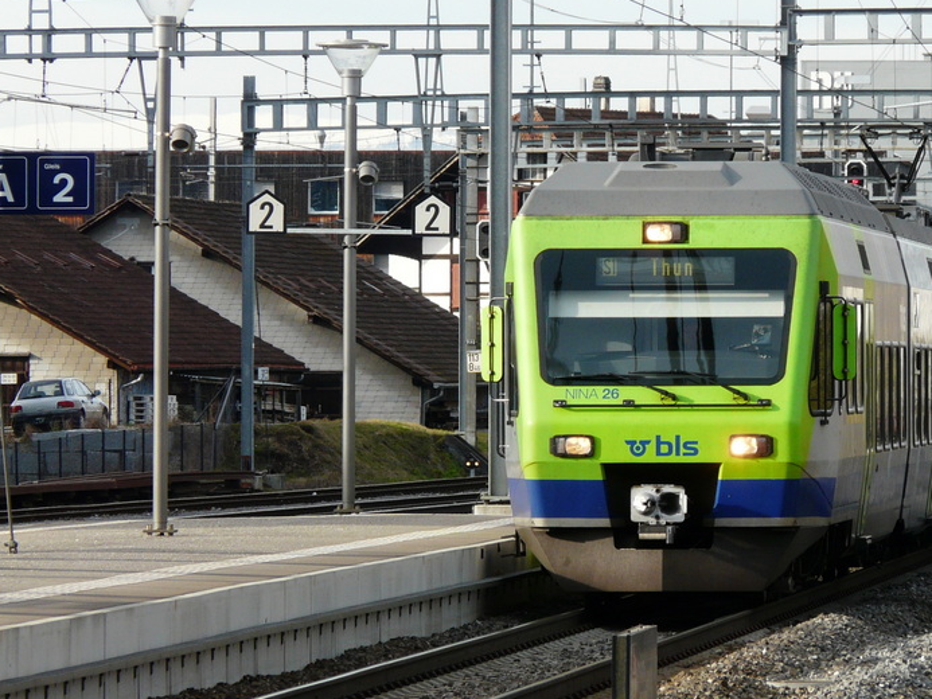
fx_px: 11229
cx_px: 651
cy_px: 358
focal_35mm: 417
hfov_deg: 4.8
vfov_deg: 3.6
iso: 100
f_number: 5
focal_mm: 47.5
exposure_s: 1/200
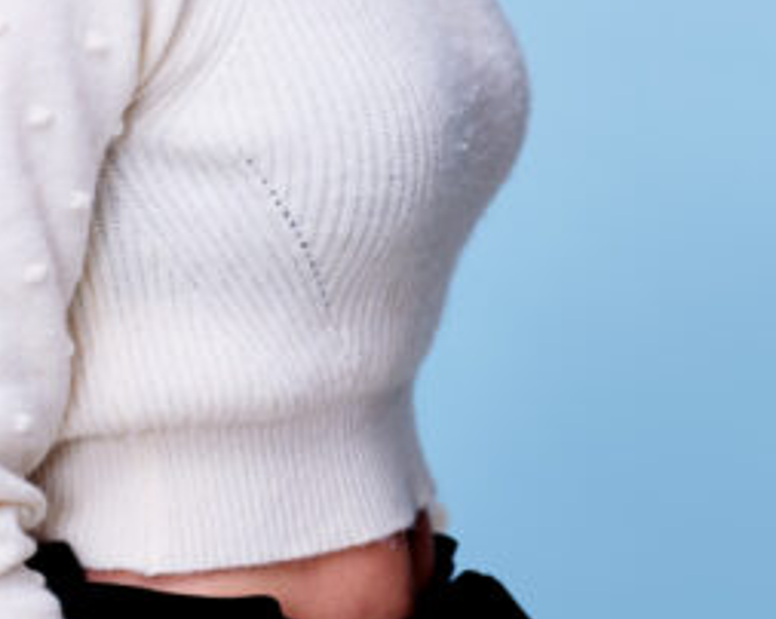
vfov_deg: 8.2
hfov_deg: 10.3
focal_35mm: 187
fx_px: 4291
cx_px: 316
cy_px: -12
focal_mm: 80
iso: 200
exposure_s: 1/125
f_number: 3.2
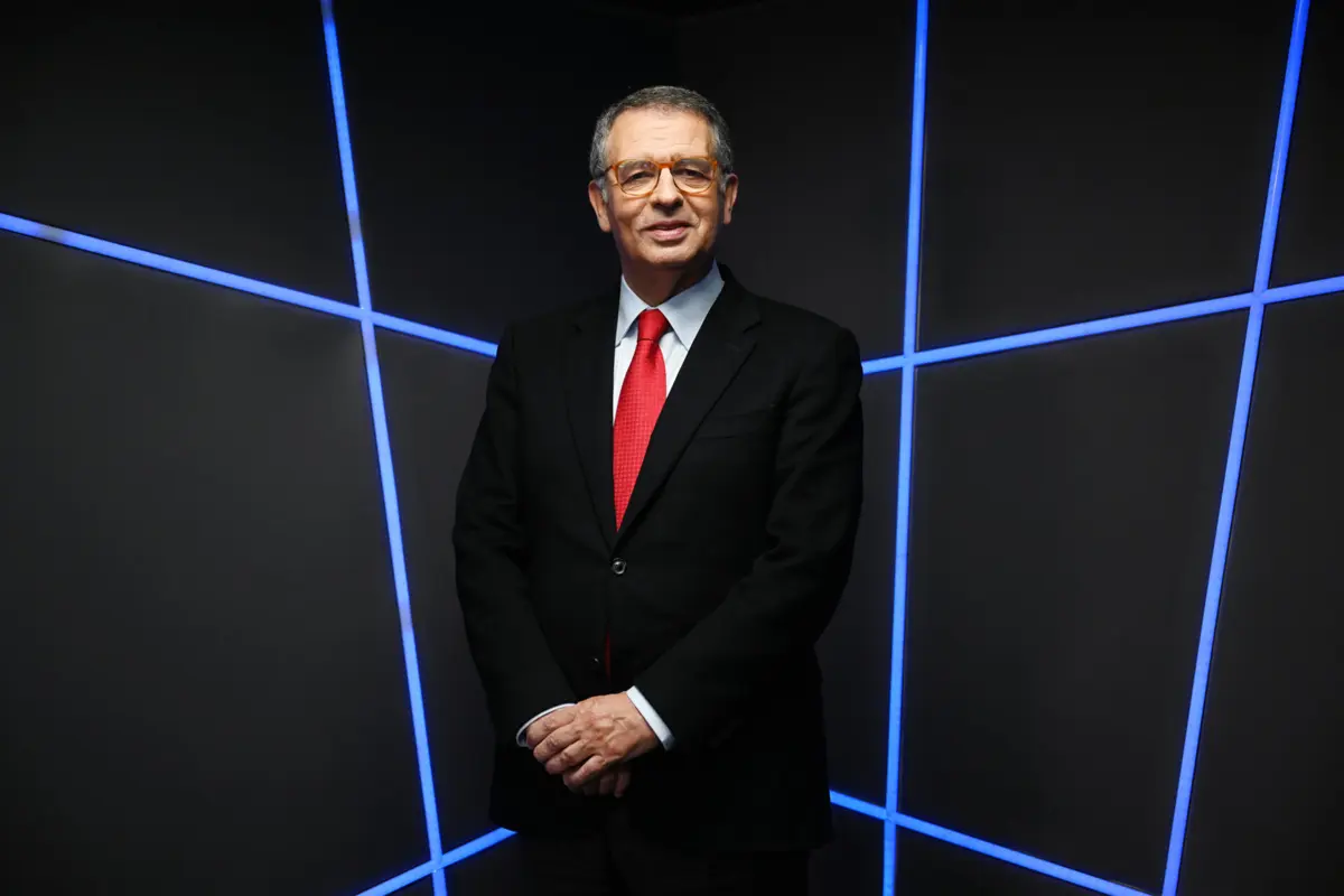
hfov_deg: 41.1
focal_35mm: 48
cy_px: 448
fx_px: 1792
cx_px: 672
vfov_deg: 28.1
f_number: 2.8
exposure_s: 1/800
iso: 1600
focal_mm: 48
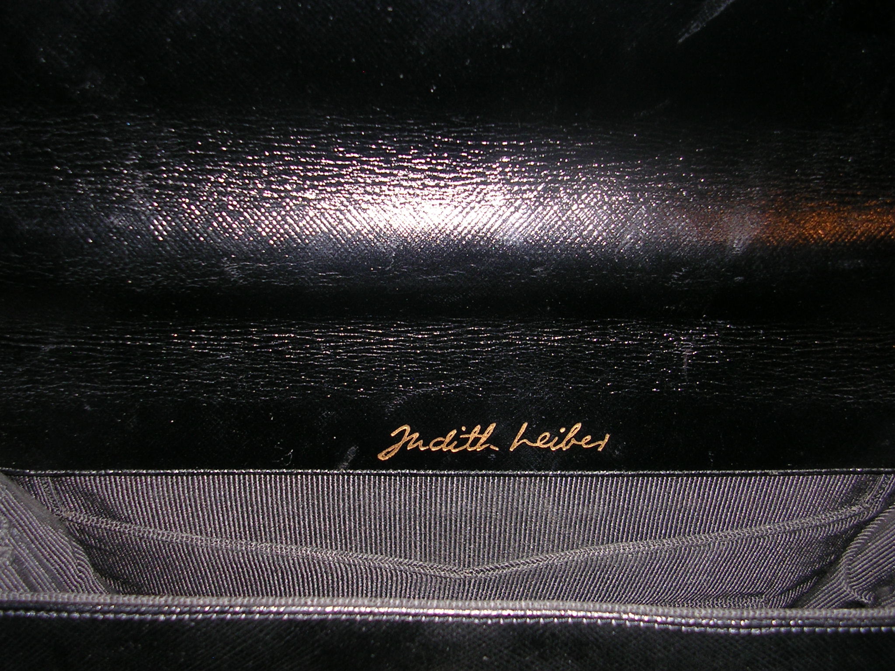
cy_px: 336
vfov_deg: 37.7
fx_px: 982
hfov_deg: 49.0
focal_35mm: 38
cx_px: 448
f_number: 2.8
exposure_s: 1/60.1
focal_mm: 5.8
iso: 50
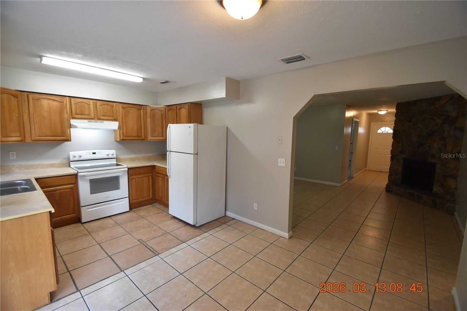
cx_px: 234
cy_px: 156
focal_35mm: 15
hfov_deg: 100.4
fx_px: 195
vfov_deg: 77.3
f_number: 3.5
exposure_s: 1/90
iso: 800
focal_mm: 10
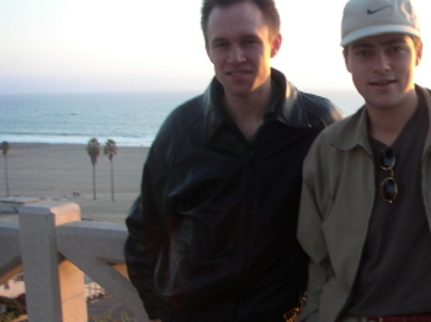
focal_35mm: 60
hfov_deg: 31.4
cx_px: 345
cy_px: 205
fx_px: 746
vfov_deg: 24.3
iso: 50
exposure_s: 1/60
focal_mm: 5.7
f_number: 2.8
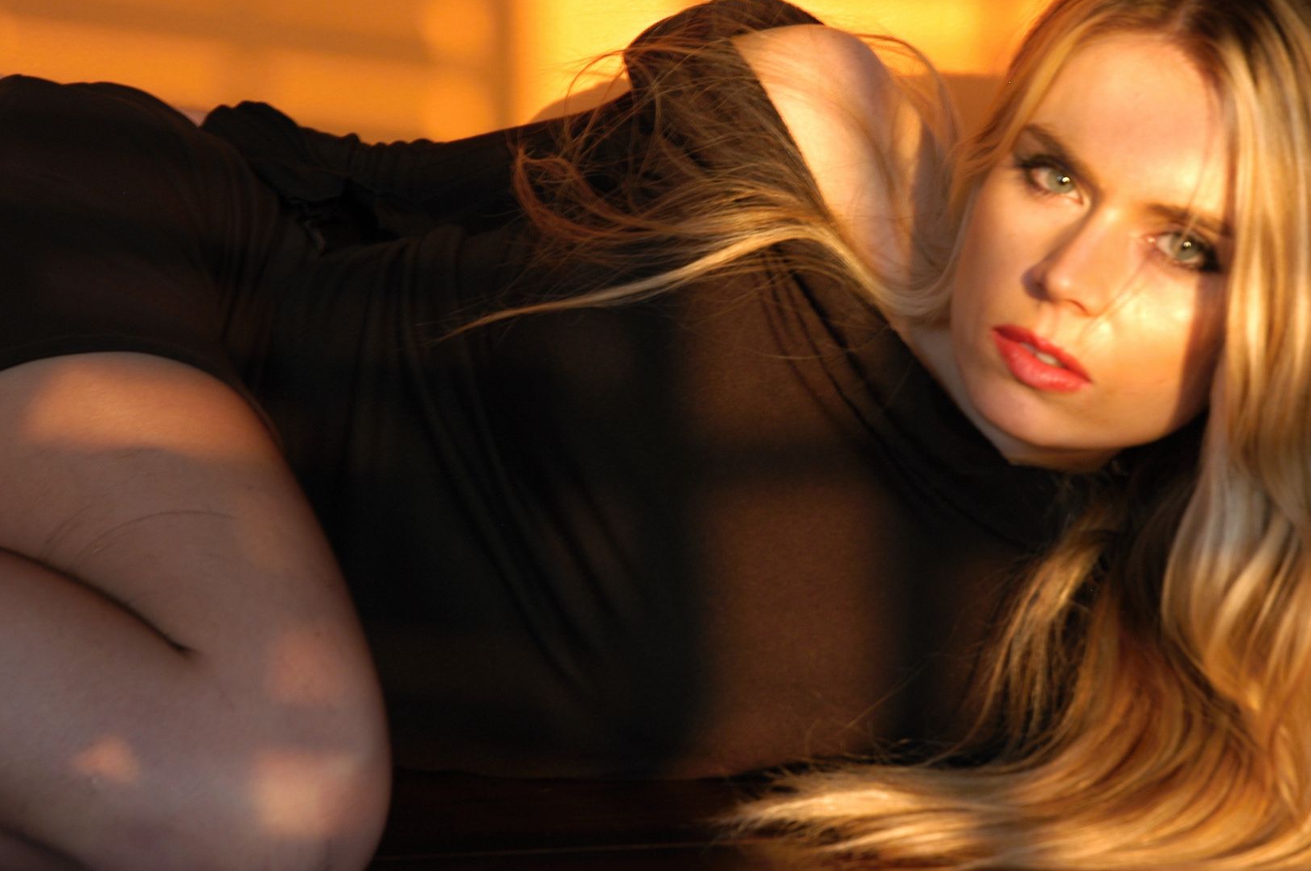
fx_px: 3565
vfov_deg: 13.9
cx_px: 670
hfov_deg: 20.8
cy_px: 362
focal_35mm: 98
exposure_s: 1/10
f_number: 5.6
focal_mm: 52
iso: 220
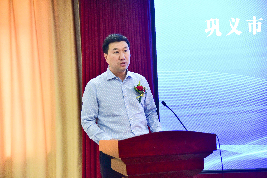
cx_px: 134
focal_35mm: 70
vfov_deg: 19.5
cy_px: 89
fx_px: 519
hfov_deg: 28.8
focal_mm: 70
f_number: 4
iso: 1600
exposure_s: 1/125
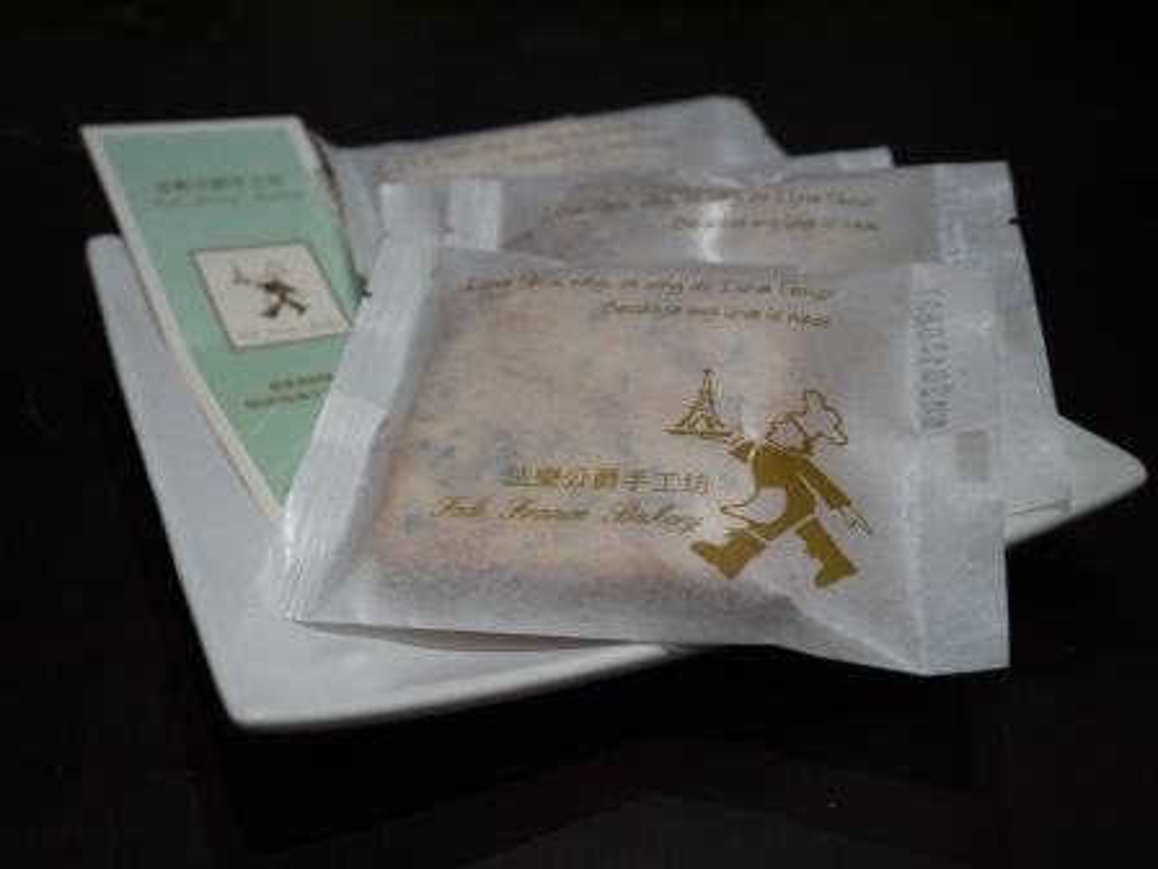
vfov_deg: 34.3
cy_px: 434
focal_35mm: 42
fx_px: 1405
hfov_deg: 44.8
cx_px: 579
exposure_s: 1/60
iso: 320
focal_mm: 21
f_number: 4.5
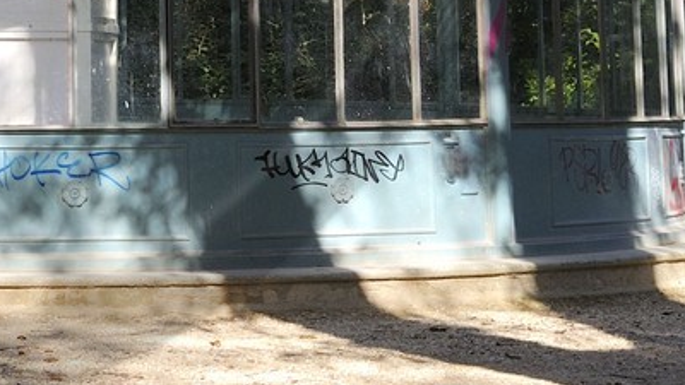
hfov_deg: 15.4
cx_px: -170
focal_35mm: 134
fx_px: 2434
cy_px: -291
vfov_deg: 8.7
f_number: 8
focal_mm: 32
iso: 200
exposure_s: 1/160
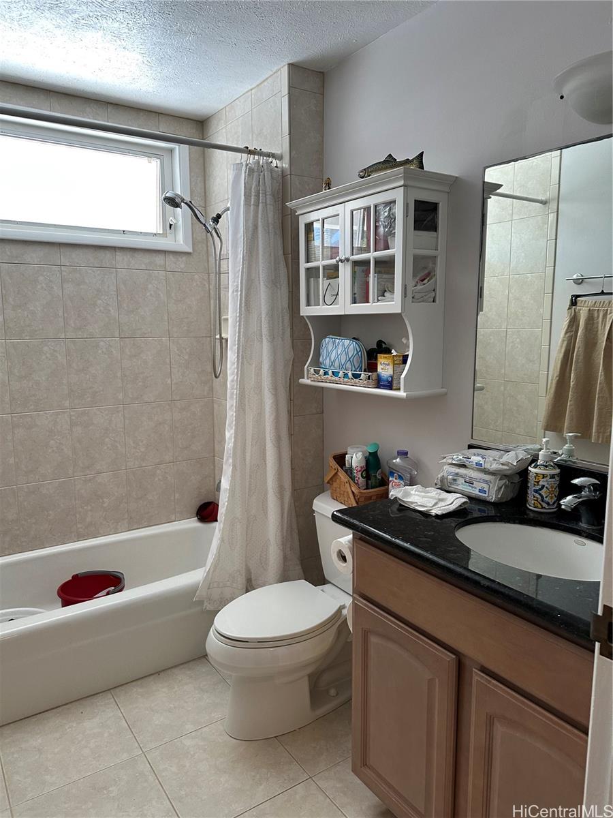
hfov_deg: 56.8
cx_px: 306
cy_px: 409
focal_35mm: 24
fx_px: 567
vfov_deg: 71.6
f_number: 1.78
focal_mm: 6.86
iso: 160
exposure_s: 1/120
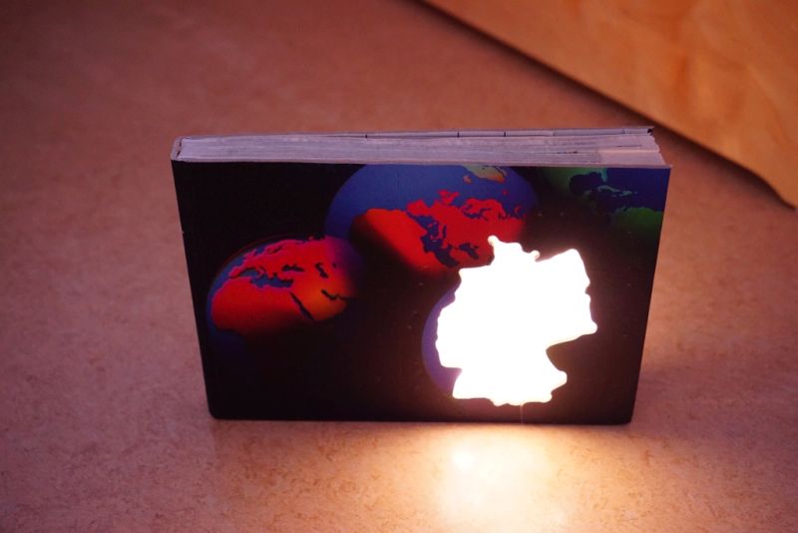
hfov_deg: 41.1
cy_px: 266
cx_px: 399
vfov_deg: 28.1
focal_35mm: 48
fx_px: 1064
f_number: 5.6
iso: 6400
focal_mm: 48
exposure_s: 1/40
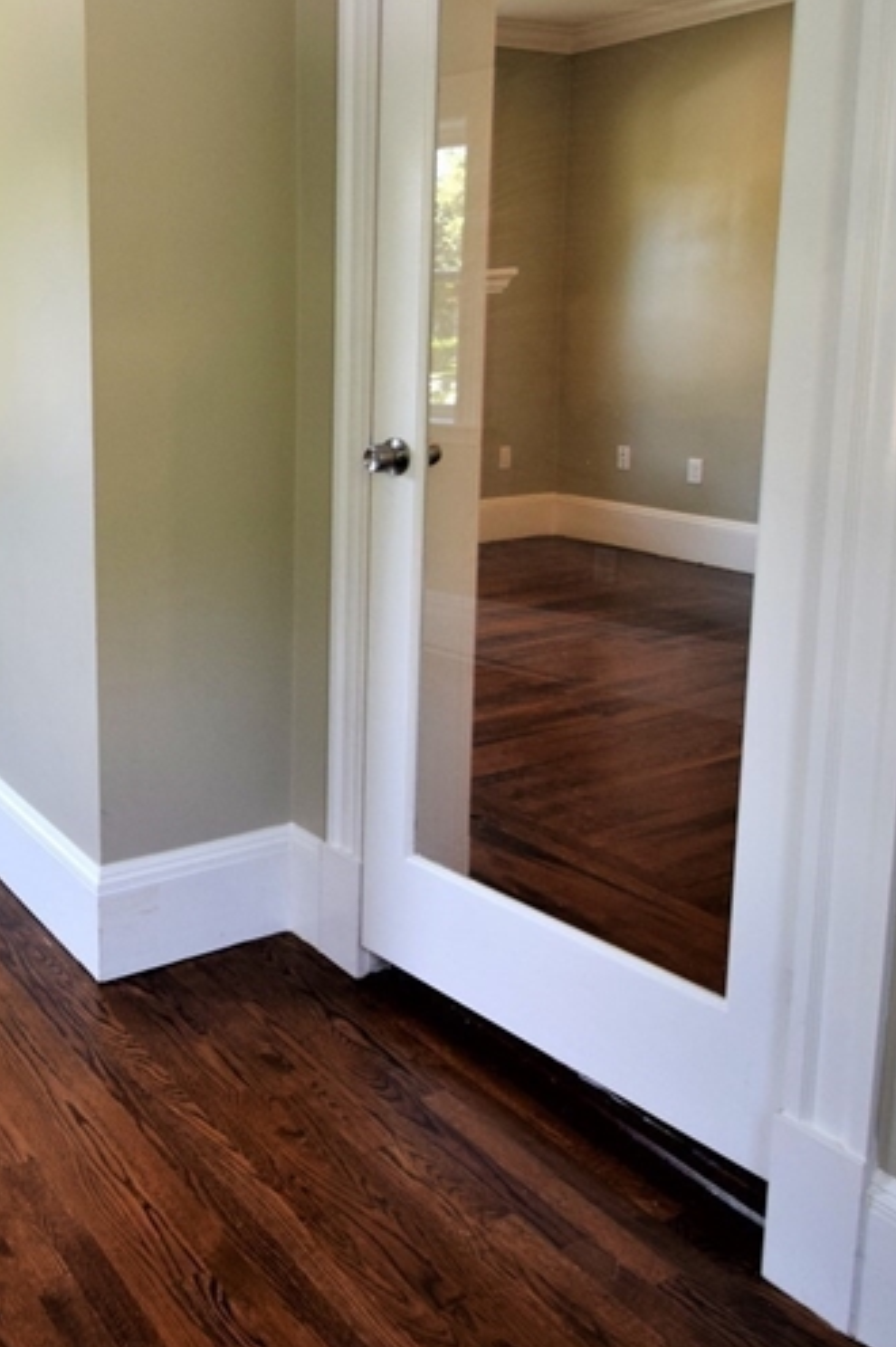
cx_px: 52
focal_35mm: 31
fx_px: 1159
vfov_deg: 59.3
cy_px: 485
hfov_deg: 38.6
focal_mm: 10
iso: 450
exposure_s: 1/60
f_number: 4
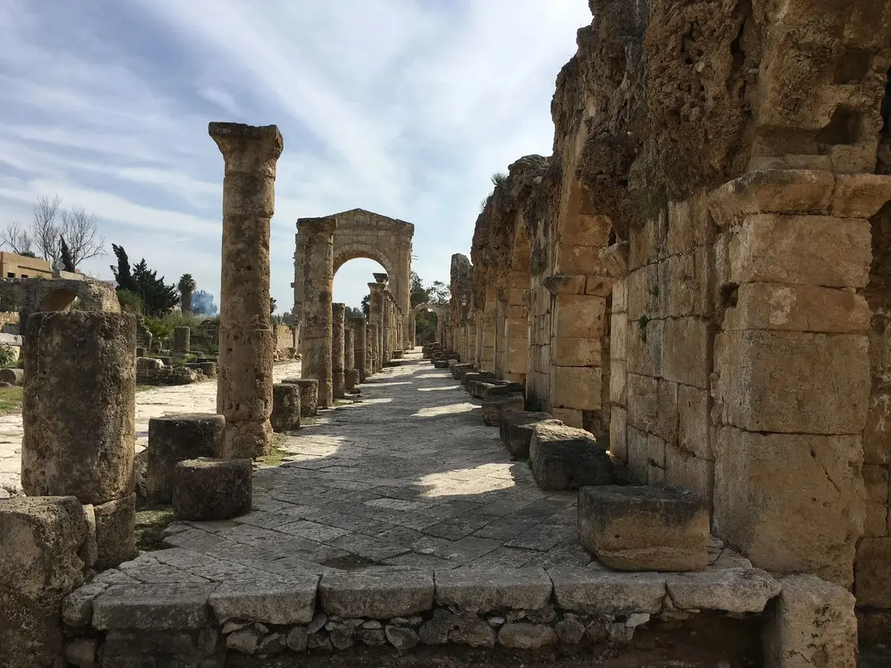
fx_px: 746
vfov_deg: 48.2
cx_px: 446
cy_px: 334
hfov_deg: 61.7
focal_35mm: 29
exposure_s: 1/2653
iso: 25
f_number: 2.2
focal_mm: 4.15
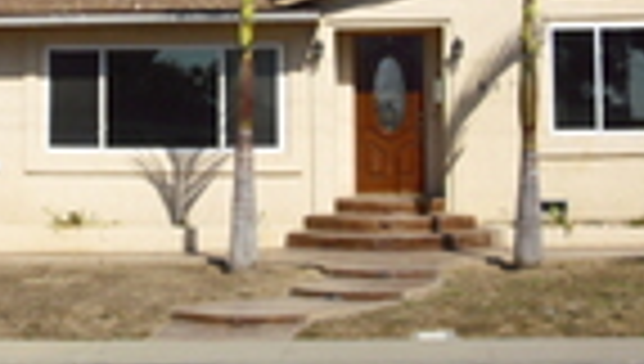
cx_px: 176
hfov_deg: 21.2
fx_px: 1711
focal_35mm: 100
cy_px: 22
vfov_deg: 12.1
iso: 100
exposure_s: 1/400
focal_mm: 6.2
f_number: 8
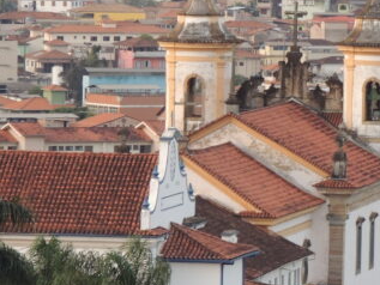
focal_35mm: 709
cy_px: 81
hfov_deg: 2.8
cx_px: 390
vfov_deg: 2.1
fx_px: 7786
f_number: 4.8
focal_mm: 53.5
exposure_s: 1/100
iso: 400
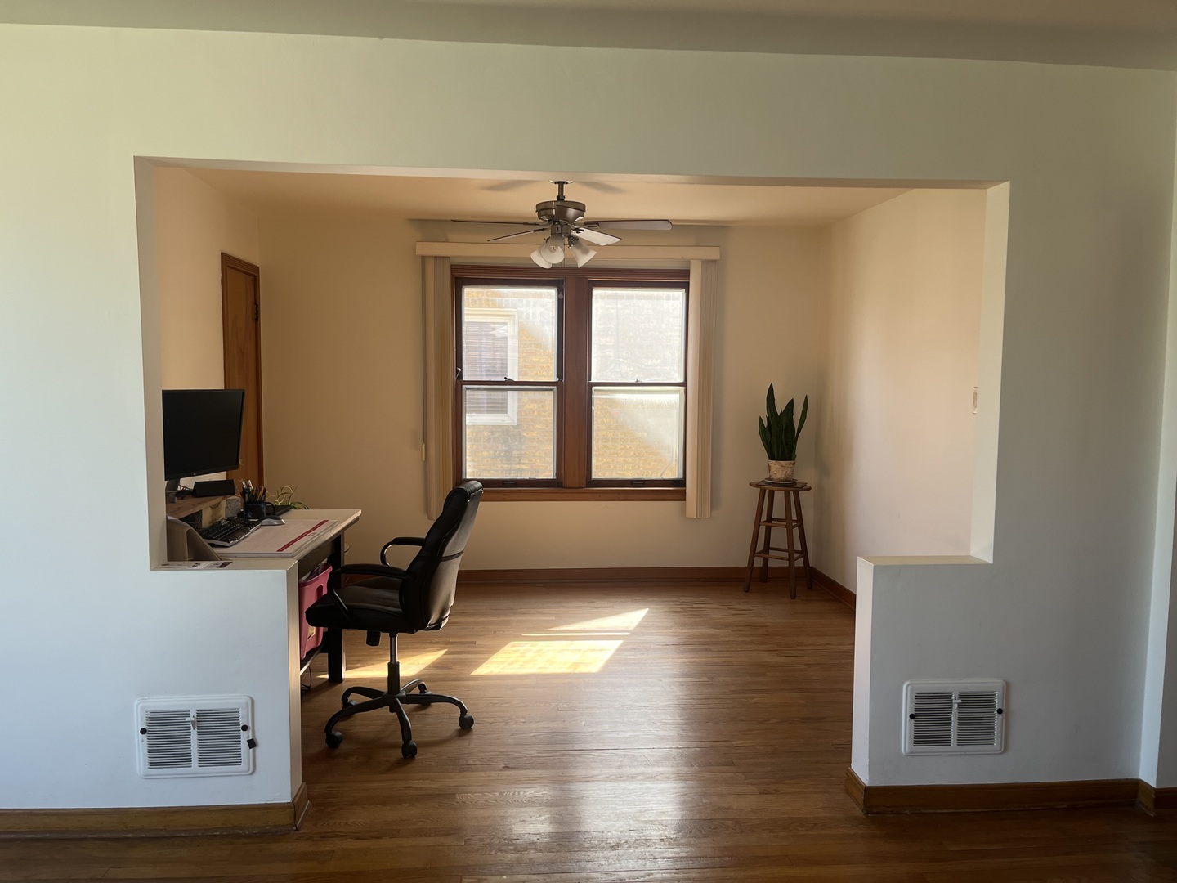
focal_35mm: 26
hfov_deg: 67.3
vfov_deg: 53.1
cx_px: 588
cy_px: 442
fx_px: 884
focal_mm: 5.1
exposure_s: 1/164
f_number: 1.6
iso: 64
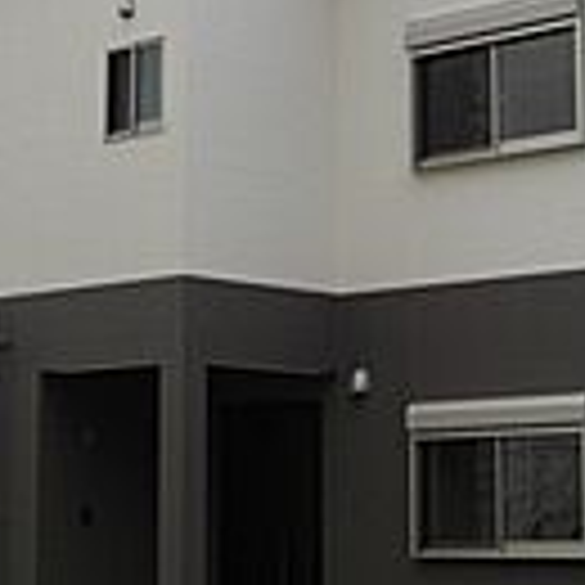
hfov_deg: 17.4
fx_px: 1912
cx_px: 320
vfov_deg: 17.4
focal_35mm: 100
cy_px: 212
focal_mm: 7.1
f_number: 3.2
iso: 100
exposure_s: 1/500
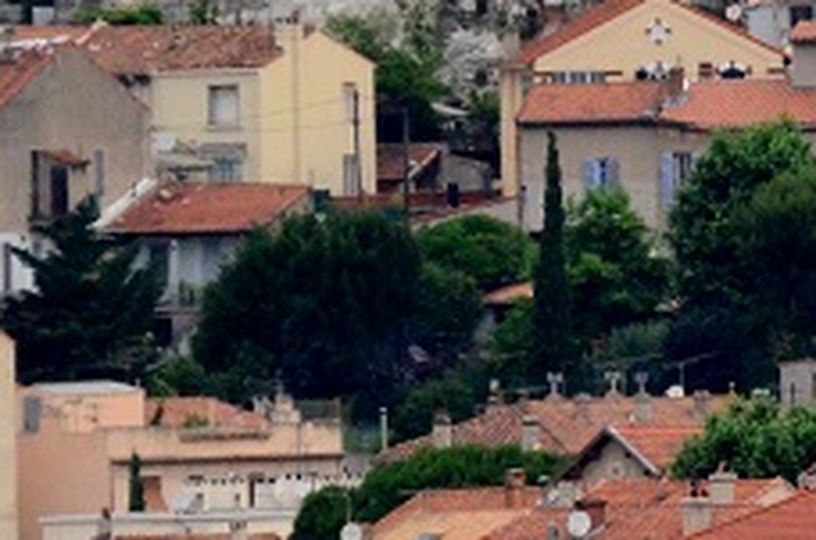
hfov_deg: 1.0
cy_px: 402
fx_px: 44673
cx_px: 696
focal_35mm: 1975
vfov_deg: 0.7
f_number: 5.6
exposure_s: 1/1600
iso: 3200
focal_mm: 300
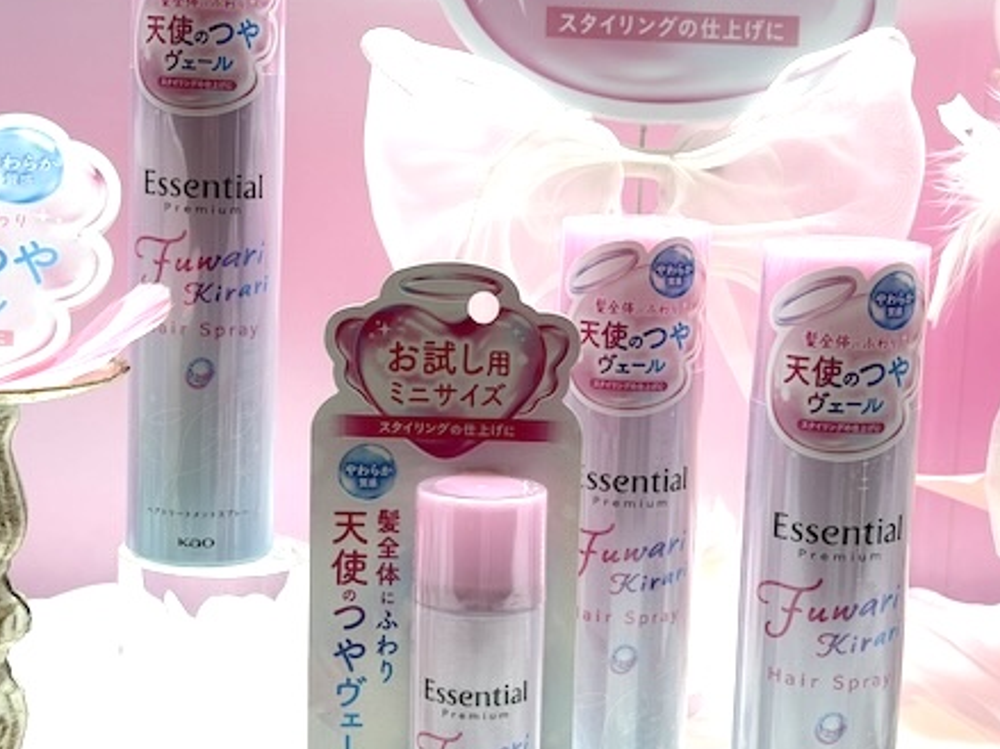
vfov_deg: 21.0
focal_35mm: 70
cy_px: 476
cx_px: 437
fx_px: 2022
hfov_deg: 27.8
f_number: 1.78
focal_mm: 6.76
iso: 50
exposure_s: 1/100
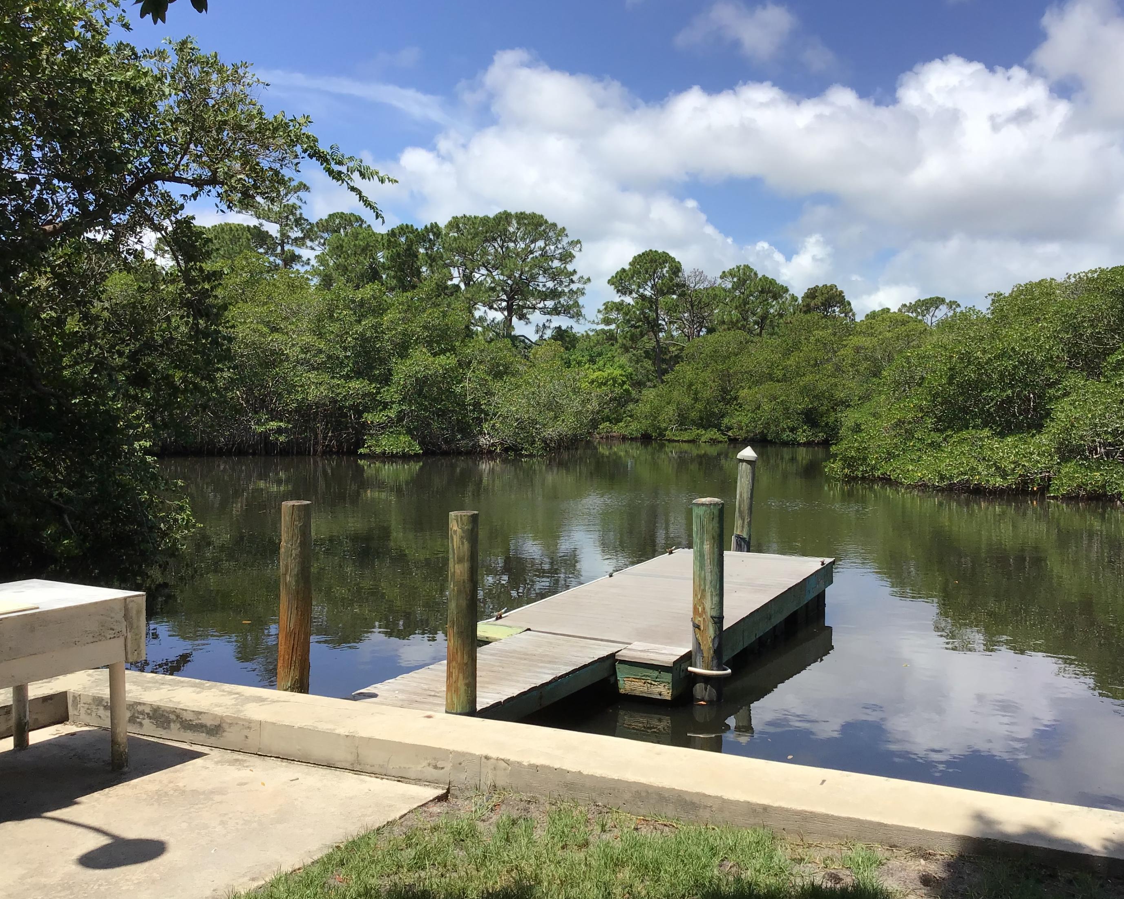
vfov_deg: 44.5
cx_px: 586
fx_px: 1098
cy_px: 446
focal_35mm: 33
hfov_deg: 54.2
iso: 25
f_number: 2.4
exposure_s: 1/1508
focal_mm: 3.3
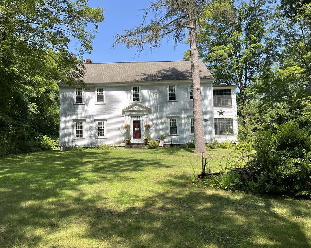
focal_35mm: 28
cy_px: 123
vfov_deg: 51.5
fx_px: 258
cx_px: 153
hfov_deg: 62.2
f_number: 1.6
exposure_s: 1/1600
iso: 50
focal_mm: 5.1
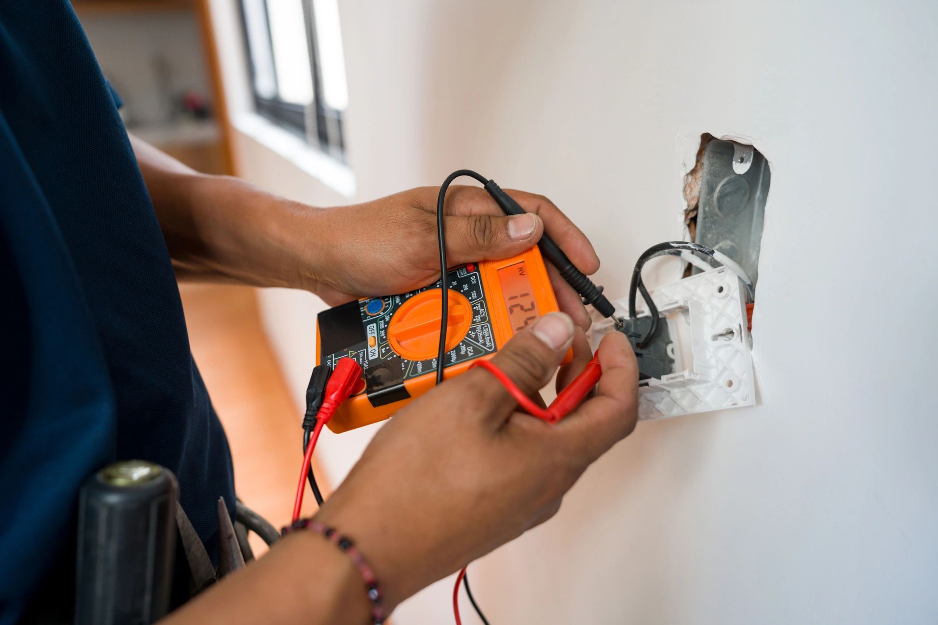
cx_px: 469
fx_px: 703
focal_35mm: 27
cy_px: 312
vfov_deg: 47.9
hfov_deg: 67.4
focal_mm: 27
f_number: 2.8
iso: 320
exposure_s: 1/100
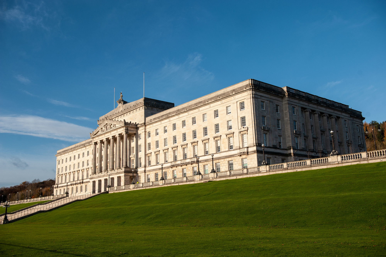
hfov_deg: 55.8
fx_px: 364
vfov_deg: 38.8
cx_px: 193
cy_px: 128
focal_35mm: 34
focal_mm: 34
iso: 125
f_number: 5
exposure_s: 1/1250
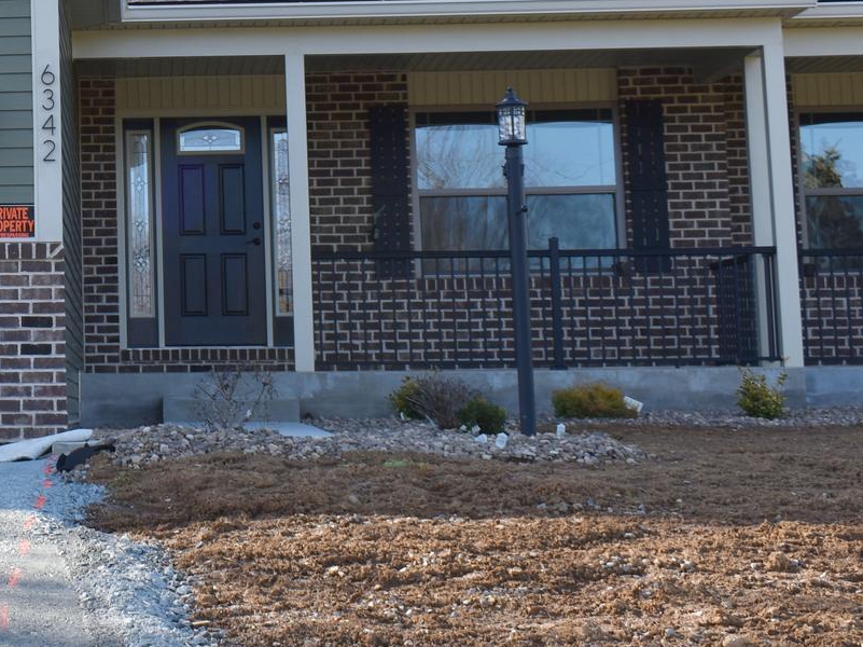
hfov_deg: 19.9
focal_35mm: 92
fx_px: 2298
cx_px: -177
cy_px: 16
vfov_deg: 15.7
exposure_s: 1/200
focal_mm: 25
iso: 100
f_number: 6.3
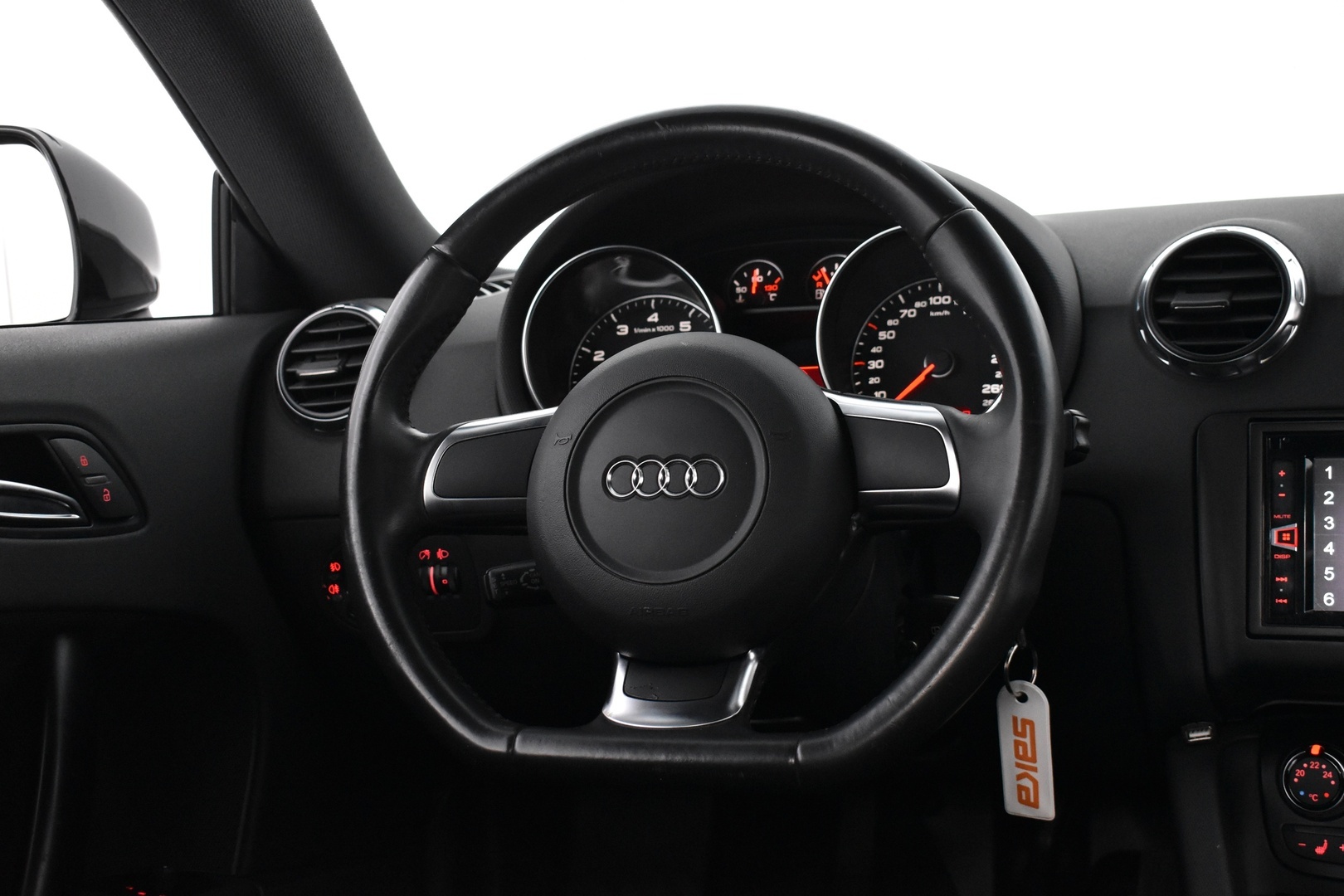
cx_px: 672
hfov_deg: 42.3
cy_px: 448
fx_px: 1736
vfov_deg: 28.9
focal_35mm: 46
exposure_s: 1/40
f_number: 4.2
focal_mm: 31
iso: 3200
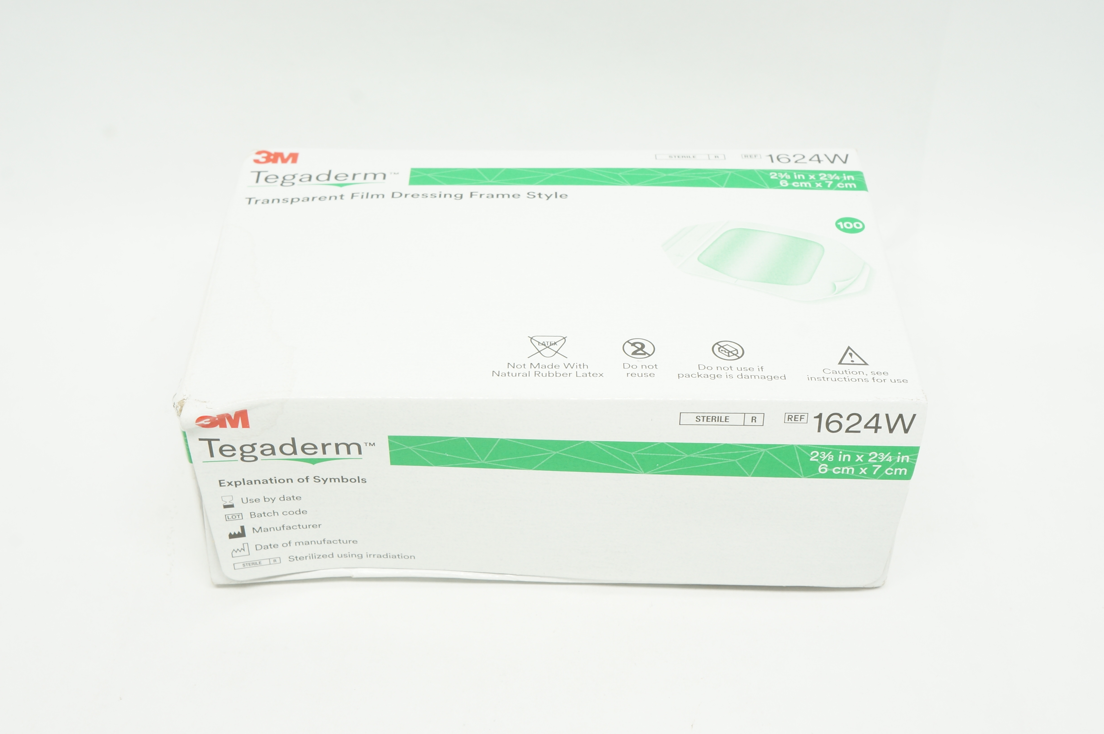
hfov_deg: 40.0
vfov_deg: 27.2
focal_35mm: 50
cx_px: 552
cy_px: 367
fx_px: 1516
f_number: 11
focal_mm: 33
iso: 400
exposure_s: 1/13
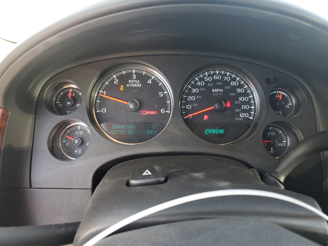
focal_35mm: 26
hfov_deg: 67.3
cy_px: 123
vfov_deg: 53.1
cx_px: 164
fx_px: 246
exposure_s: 1/60.2
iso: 54
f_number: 1.5
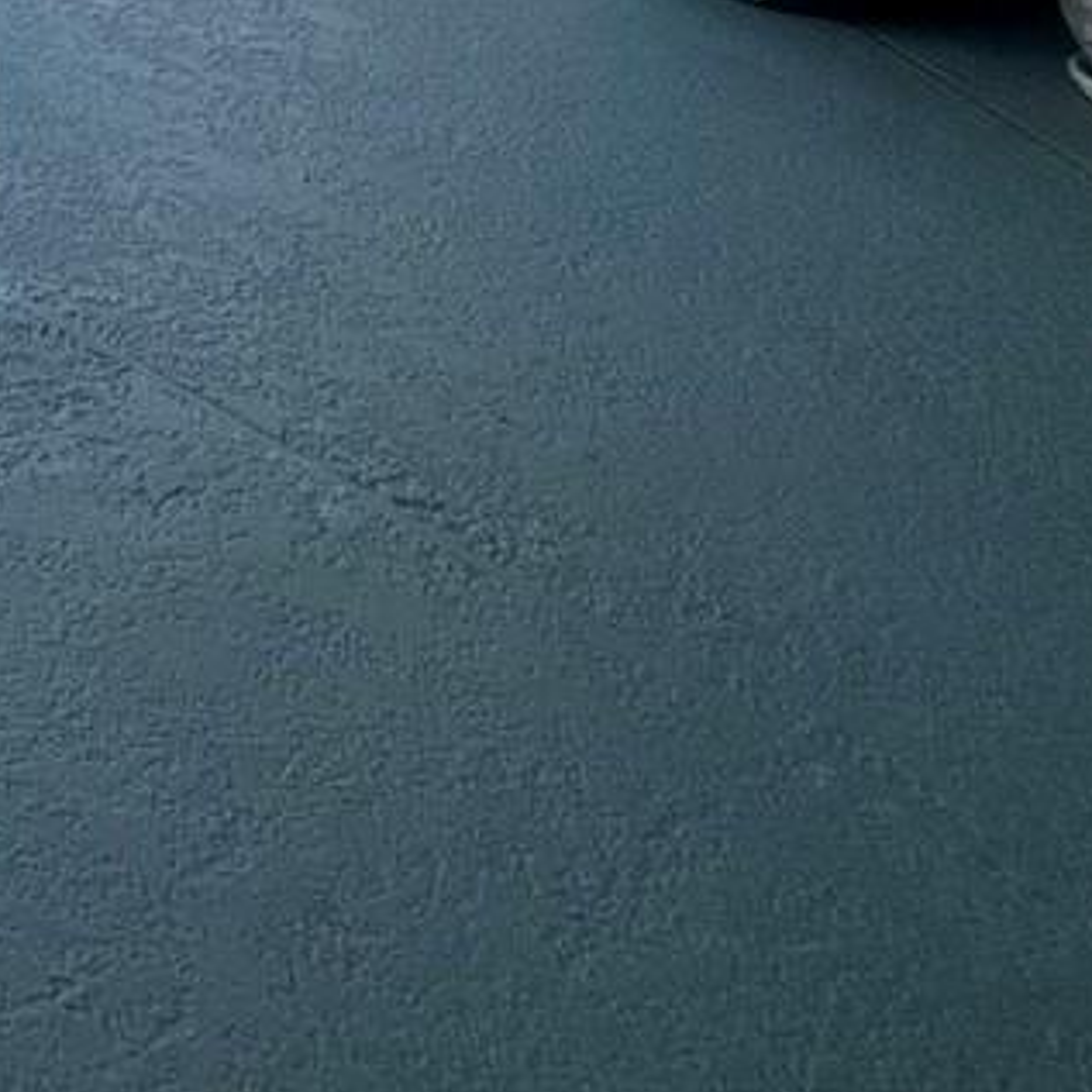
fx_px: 2070
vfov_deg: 21.2
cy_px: -810
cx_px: -1175
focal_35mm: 58
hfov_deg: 18.0
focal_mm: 1.57
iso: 32
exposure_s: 1/449
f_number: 1.8
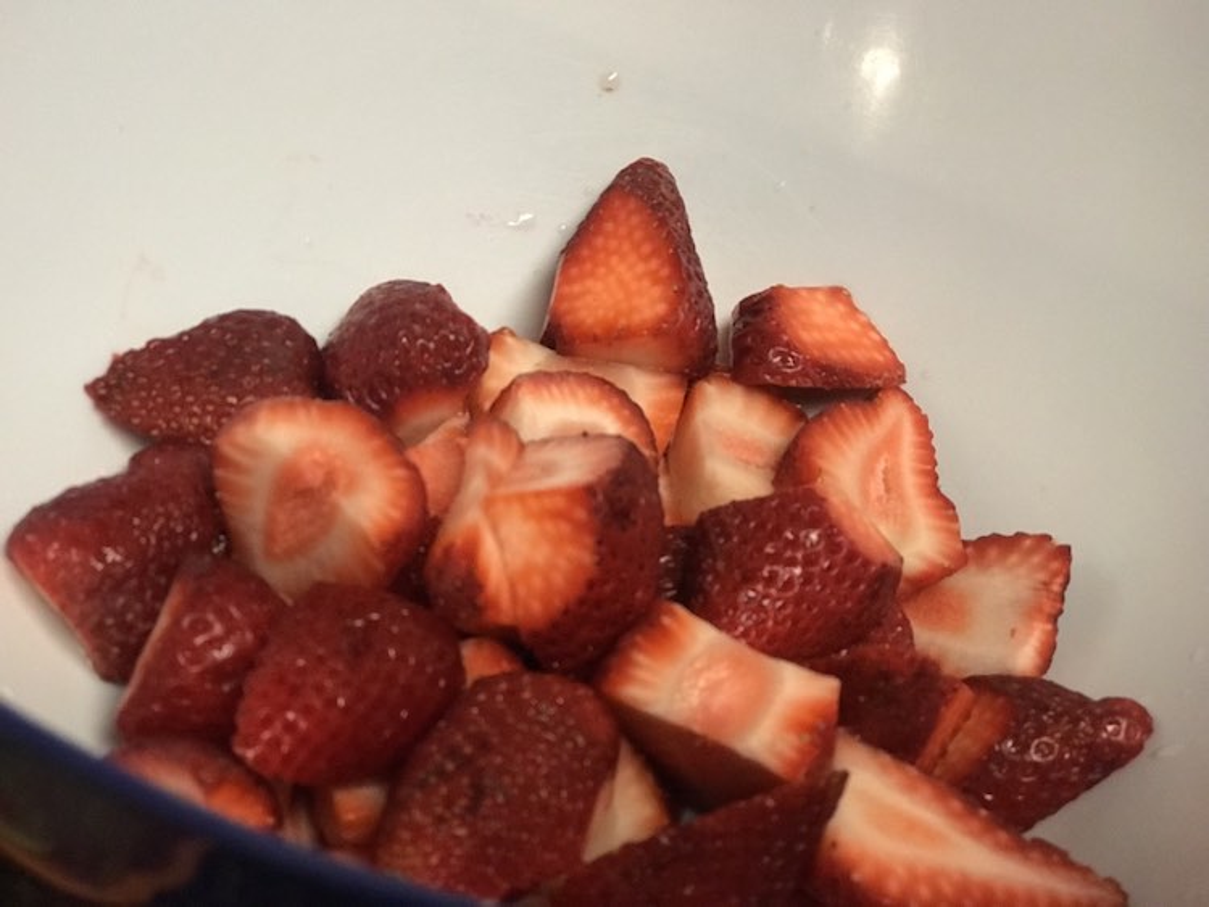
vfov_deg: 25.7
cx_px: 604
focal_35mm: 57
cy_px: 454
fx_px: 1991
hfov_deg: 33.8
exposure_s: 1/60
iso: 500
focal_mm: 6.6
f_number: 2.8
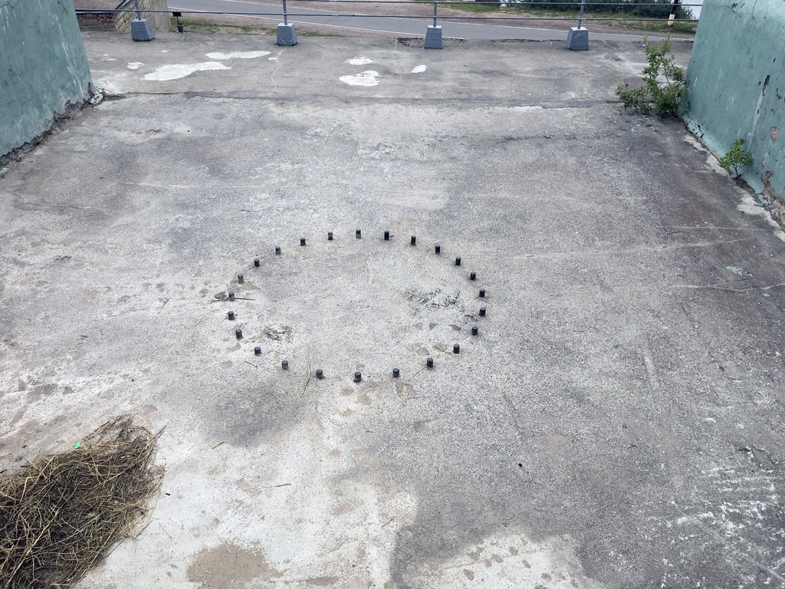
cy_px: 294
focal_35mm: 29
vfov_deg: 48.2
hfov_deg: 61.7
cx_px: 392
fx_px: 658
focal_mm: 4.15
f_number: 2.2
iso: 25
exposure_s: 1/615
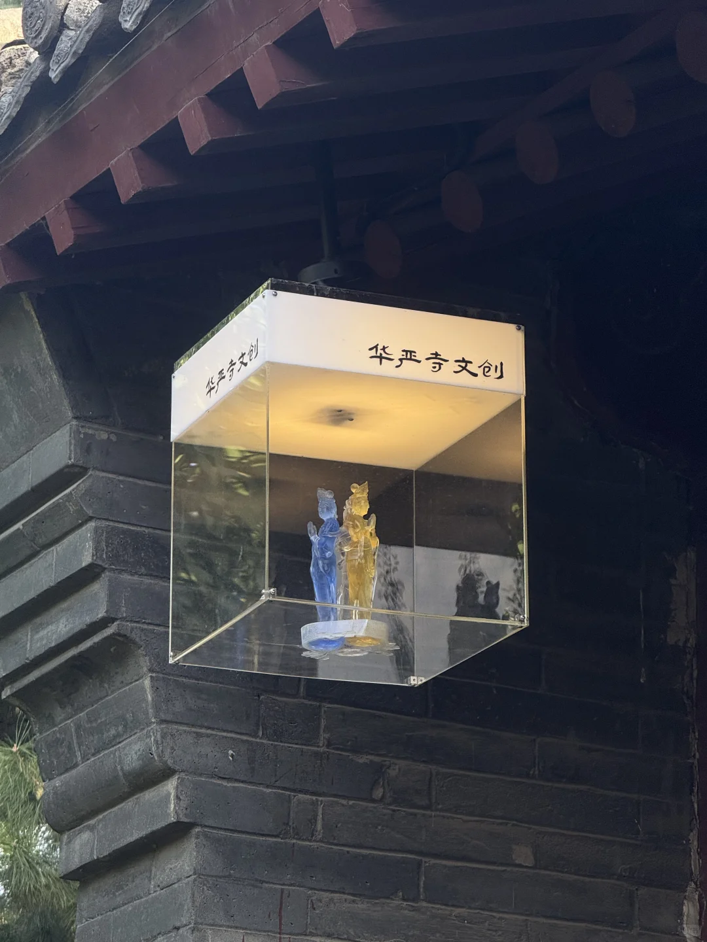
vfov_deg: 16.4
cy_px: 471
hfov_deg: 12.3
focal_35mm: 120
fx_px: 3268
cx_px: 354
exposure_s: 1/176
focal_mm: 15.66
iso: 50
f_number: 2.8
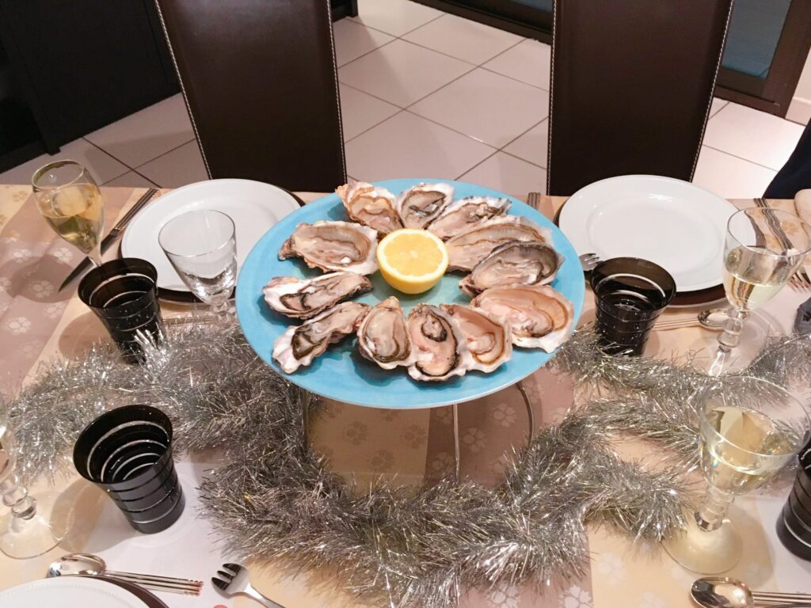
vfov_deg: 48.2
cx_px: 406
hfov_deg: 61.7
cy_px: 304
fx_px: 679
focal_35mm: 29
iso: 200
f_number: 2.2
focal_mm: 4.15
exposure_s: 1/20
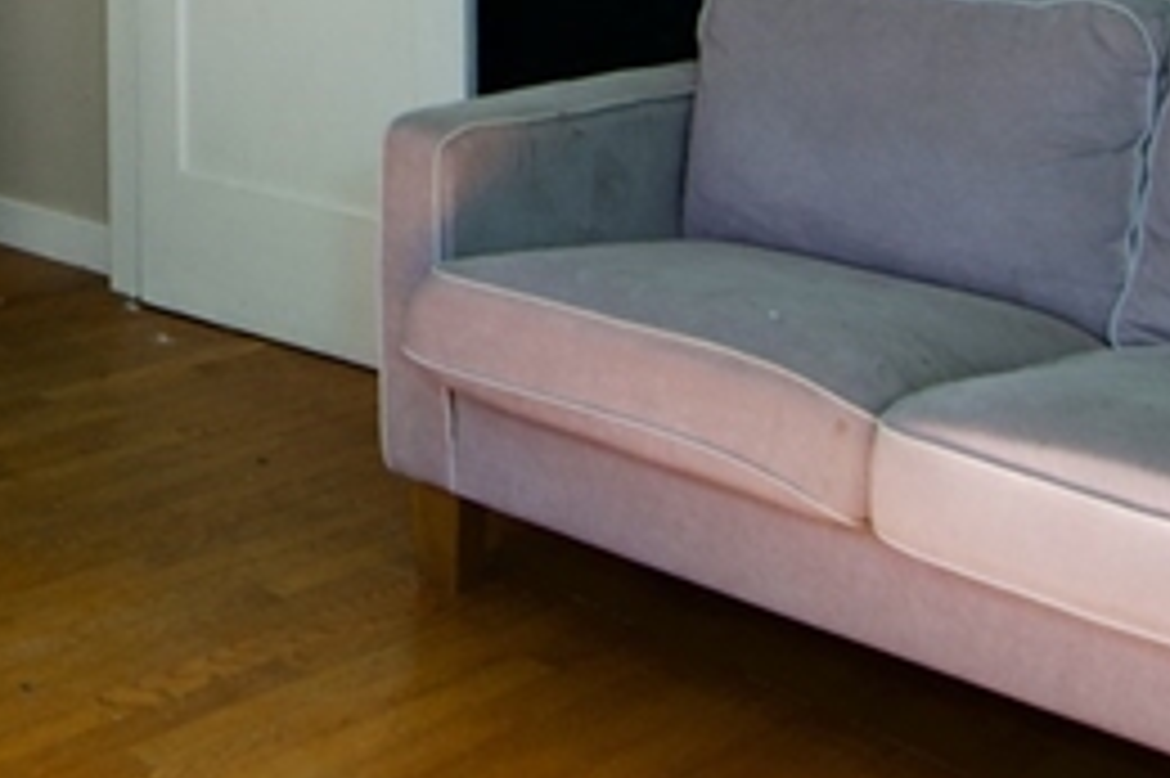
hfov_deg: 27.6
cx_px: -198
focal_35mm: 65
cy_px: -313
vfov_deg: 18.9
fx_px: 2110
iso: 400
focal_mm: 11
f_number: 4.5
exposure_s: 1/80
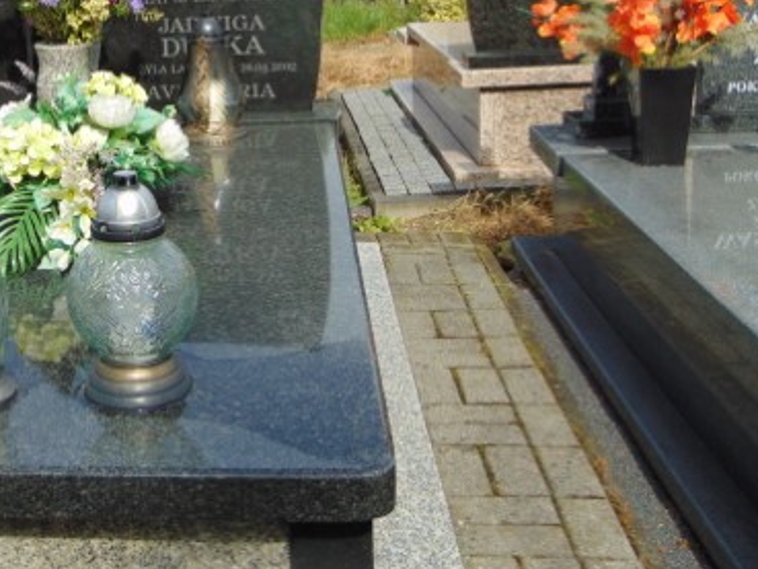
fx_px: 1139
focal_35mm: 52
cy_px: 129
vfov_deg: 27.6
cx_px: 131
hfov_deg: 35.4
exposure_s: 1/1000
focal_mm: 5.4
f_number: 3.1
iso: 80
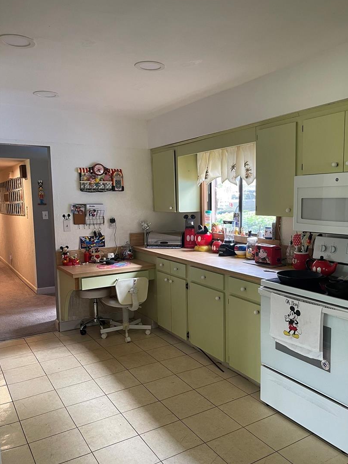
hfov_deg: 49.7
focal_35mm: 28
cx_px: 193
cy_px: 240
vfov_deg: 63.4
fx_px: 375
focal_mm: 5.1
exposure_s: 1/60
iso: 160
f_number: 1.6
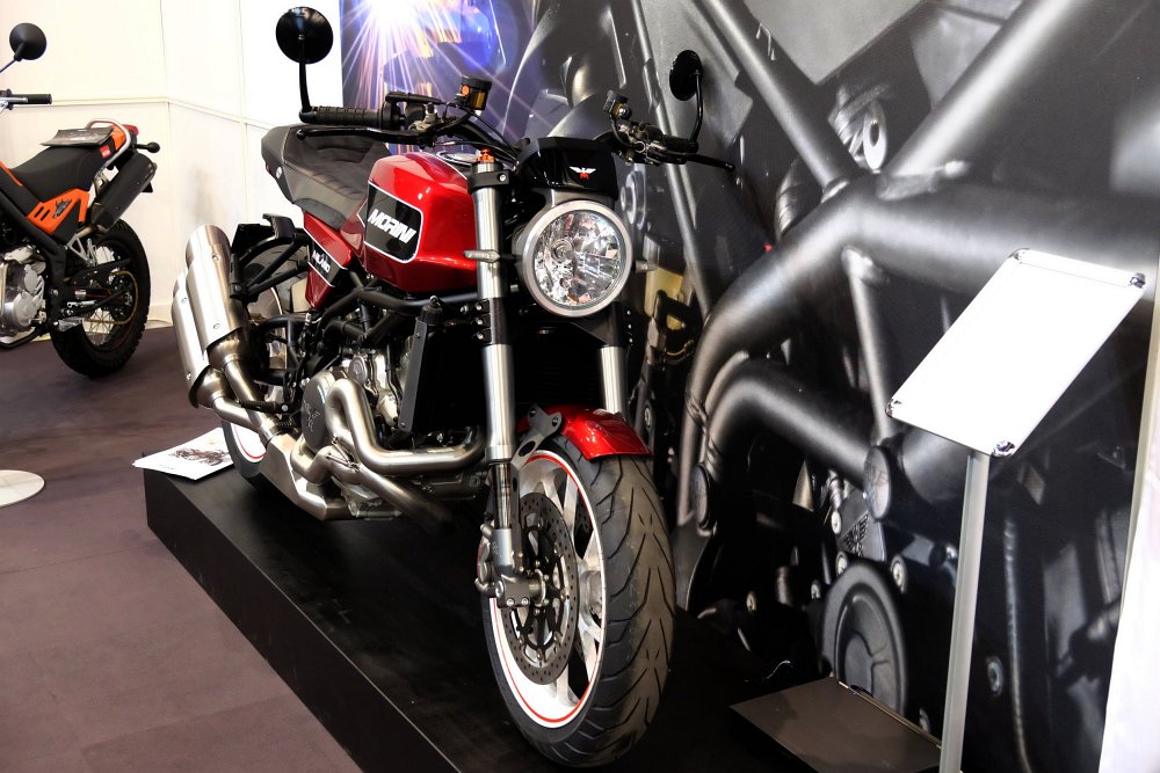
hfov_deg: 44.5
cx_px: 580
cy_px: 386
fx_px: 1418
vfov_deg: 30.5
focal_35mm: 44
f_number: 4.3
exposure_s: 1/60
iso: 3200
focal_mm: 29.3
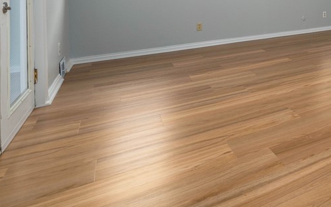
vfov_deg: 35.3
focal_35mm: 31
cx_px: 301
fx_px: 280
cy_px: -16
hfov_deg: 53.3
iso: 320
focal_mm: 14
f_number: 8
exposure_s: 1/60
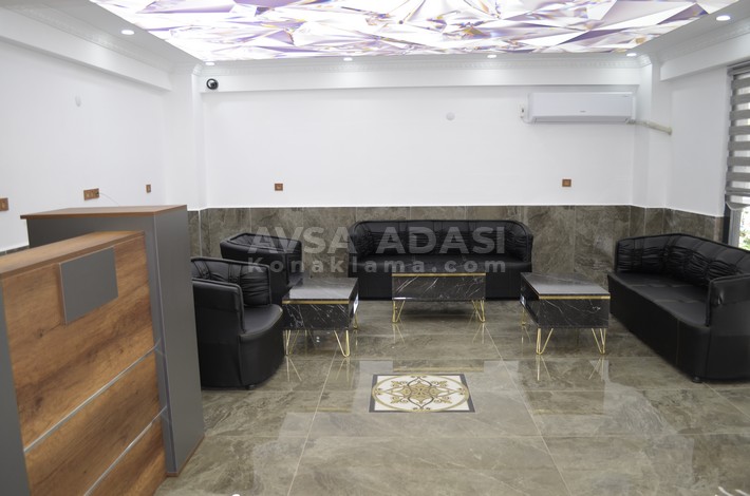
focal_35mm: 27
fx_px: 561
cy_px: 248
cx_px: 375
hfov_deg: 67.5
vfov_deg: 47.7
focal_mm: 18
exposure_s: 1/125
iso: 400
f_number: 3.5
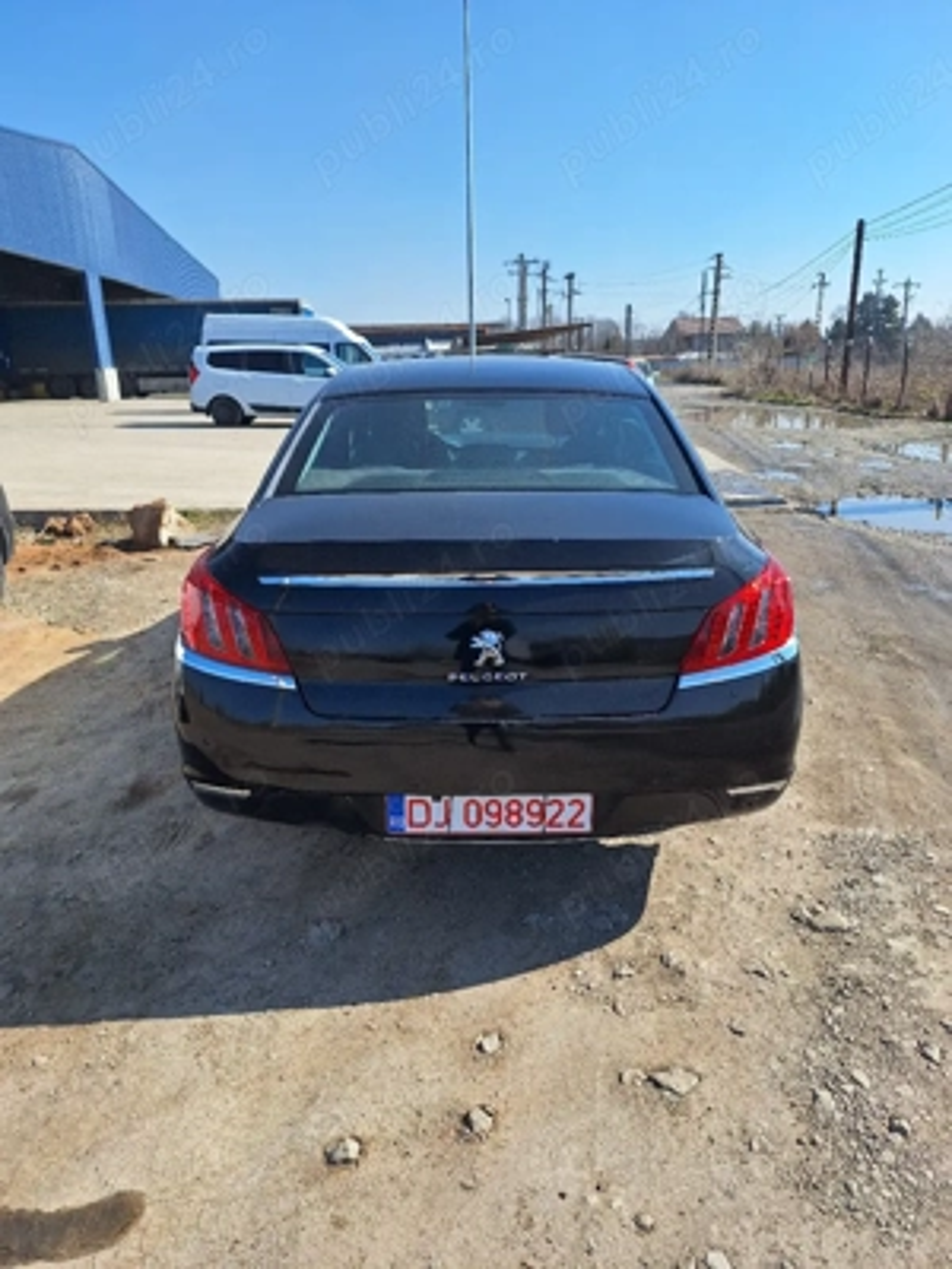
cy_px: 634
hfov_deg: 58.9
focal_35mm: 23
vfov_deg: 73.9
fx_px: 843
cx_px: 476
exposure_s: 1/3333
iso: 40
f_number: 1.8
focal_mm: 5.54
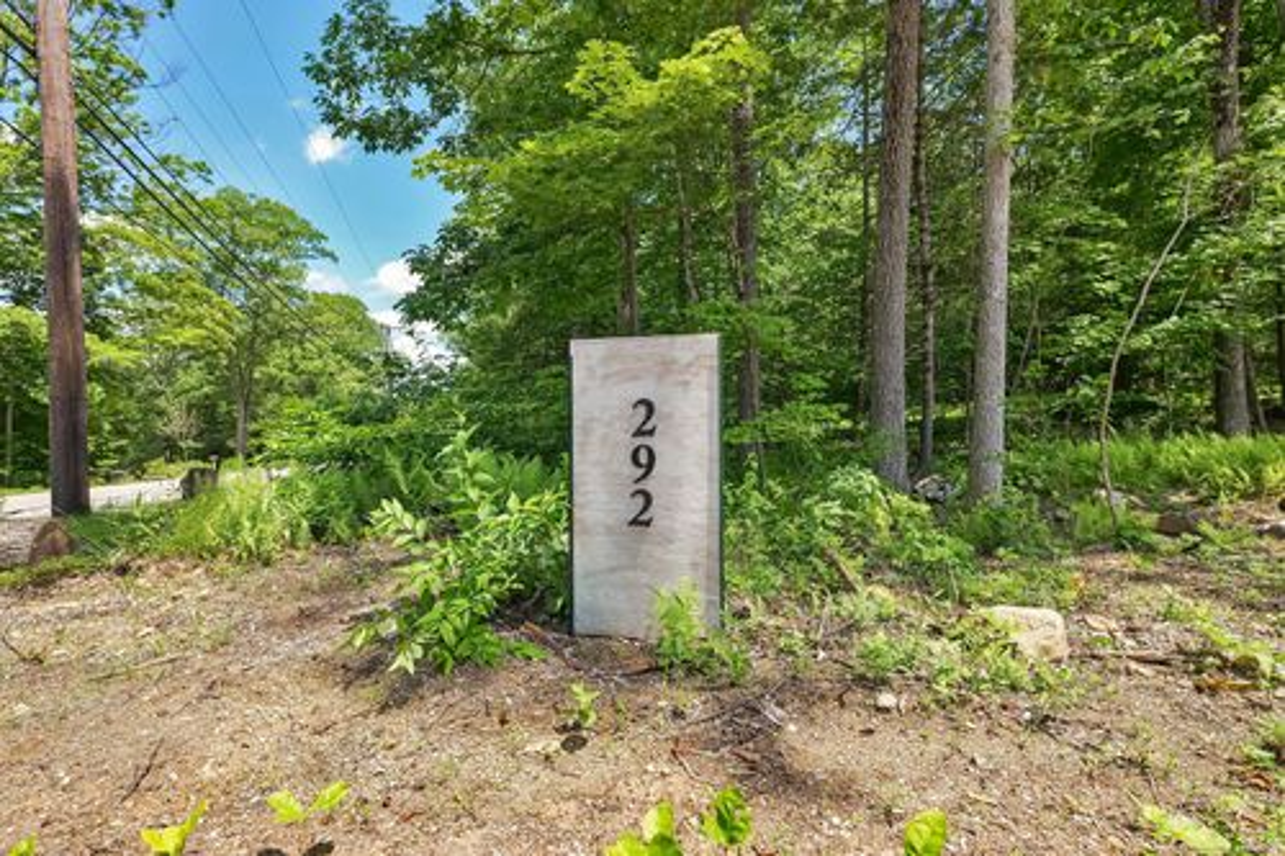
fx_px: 607
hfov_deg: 93.3
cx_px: 642
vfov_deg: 70.4
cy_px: 428
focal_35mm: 17
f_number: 4.5
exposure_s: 1/250
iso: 100
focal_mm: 17
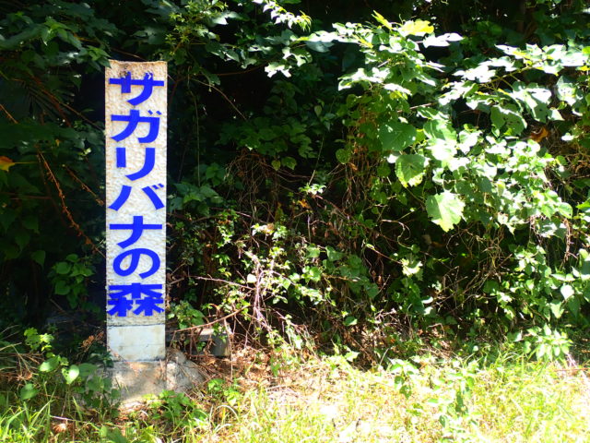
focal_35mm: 36
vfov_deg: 39.7
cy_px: 222
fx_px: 614
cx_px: 295
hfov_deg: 51.4
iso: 100
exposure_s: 1/100
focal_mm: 6.37
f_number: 3.5
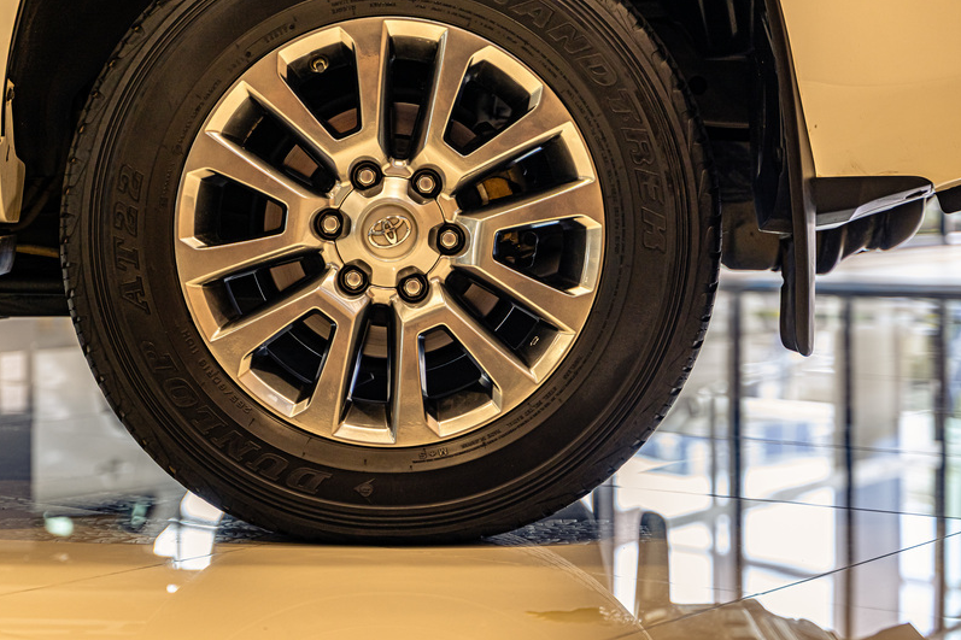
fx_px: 2055
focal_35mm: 77
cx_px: 386
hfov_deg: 26.3
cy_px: 241
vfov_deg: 17.7
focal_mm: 60
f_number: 2.8
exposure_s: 1/200
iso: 320
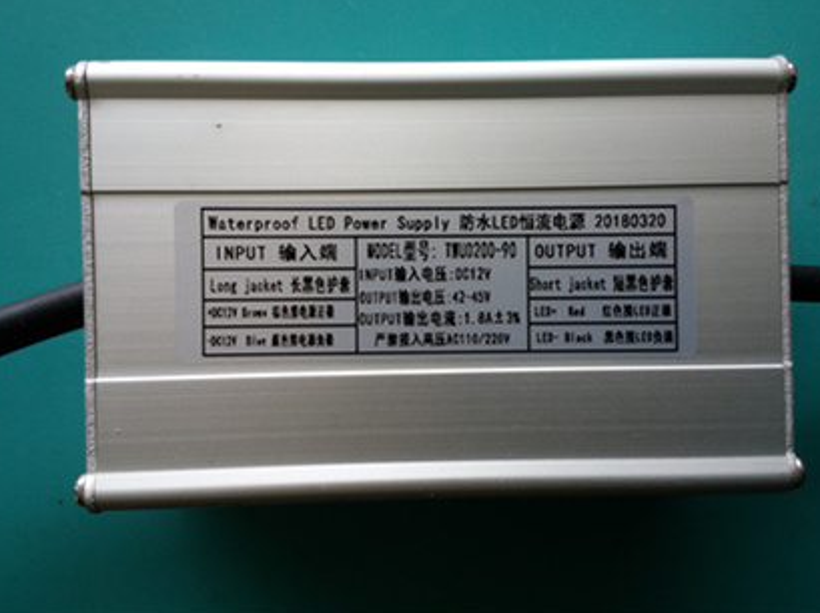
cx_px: 422
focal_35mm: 29
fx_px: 686
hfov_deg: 61.7
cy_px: 291
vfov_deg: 48.1
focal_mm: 3.6
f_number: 2.09
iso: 80
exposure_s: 1/50
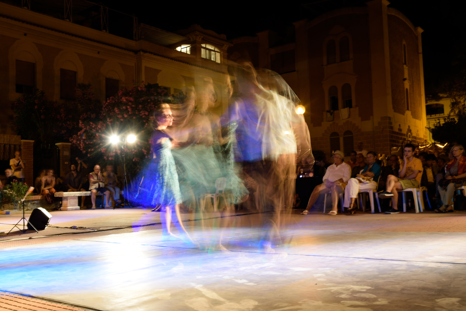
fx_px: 466
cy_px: 156
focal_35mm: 36
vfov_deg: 36.9
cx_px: 233
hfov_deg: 53.1
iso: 100
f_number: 9
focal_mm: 24
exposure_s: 4
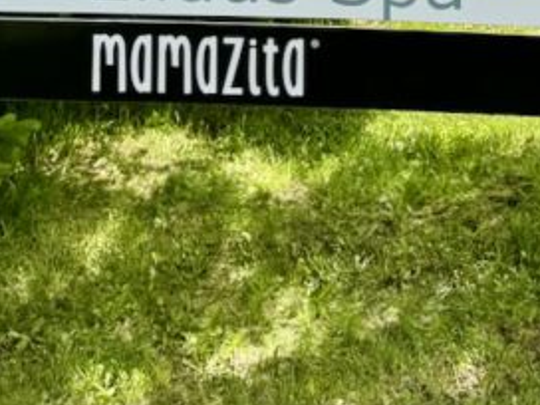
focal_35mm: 97
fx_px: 1513
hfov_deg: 19.9
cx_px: 481
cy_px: -308
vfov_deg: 13.7
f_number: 1.78
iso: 80
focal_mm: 6.76
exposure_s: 1/2506
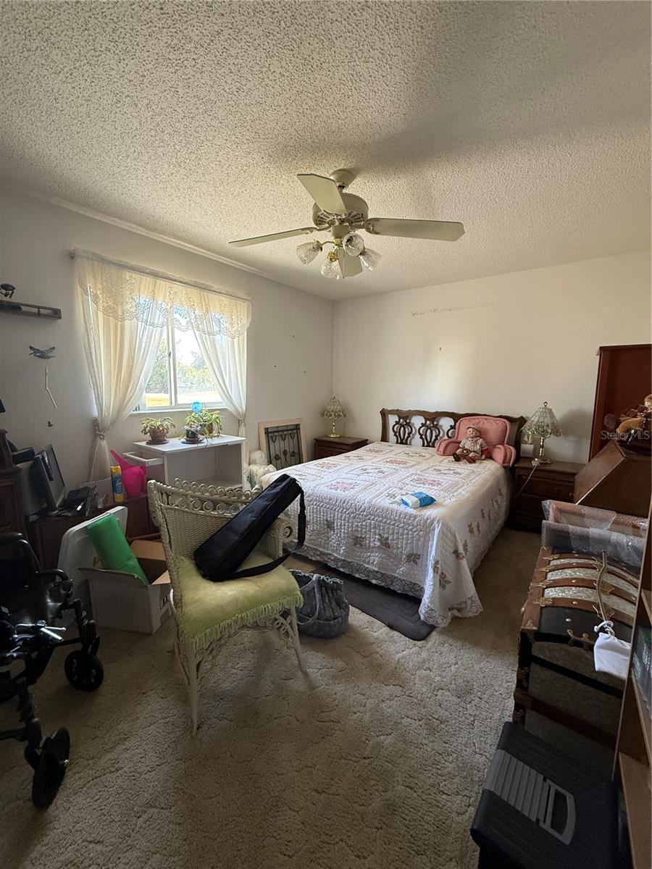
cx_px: 326
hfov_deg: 85.7
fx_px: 352
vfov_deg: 102.1
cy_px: 434
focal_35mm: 14
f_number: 2.2
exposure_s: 1/87
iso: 320
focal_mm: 2.22
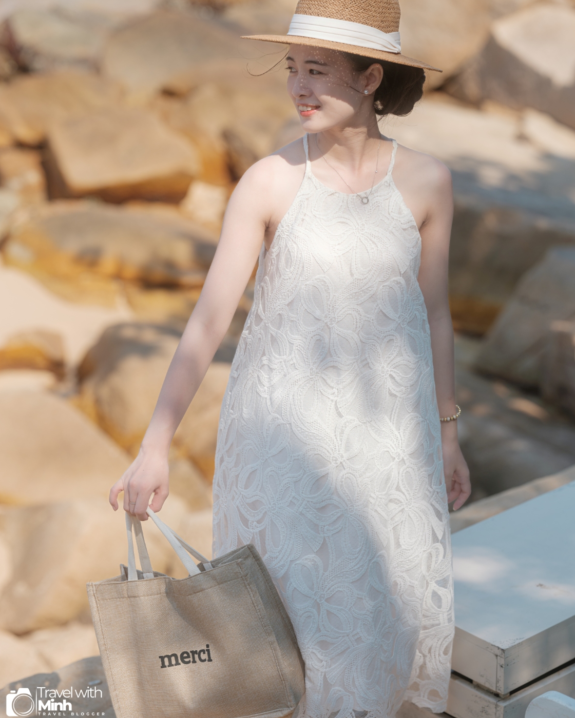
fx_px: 1936
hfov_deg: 16.9
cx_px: 288
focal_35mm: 91
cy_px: 340
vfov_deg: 21.0
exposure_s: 1/850
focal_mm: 110
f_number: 4
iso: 200
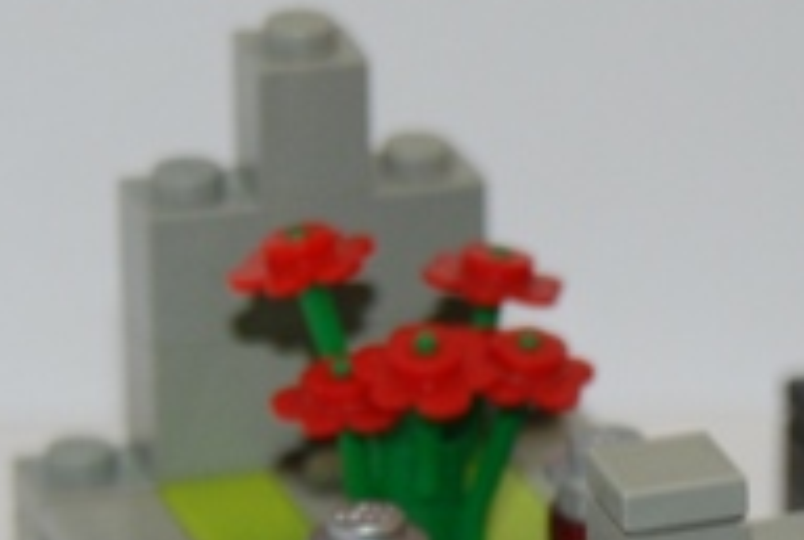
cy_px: 523
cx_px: 1131
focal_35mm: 343
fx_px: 7680
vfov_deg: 4.0
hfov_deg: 5.9
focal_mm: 55
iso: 400
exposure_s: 1/60
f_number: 5.3
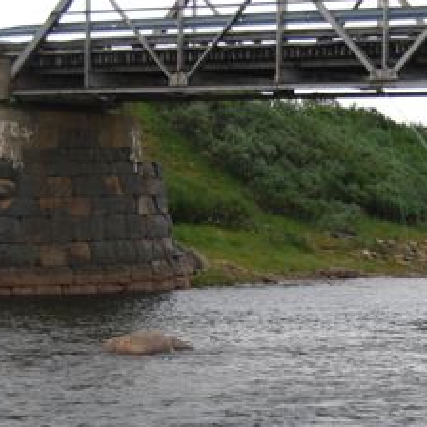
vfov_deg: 11.9
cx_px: 376
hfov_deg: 11.9
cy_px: 341
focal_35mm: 146
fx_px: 2038
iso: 200
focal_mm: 40
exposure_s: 1/125
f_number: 5.6
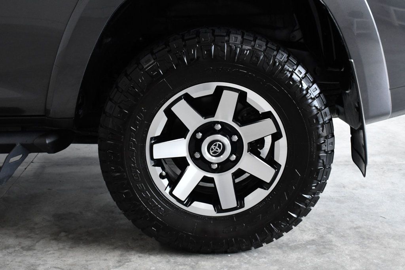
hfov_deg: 38.2
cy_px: 135
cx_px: 202
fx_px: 585
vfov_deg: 26.0
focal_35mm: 52
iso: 2500
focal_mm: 35
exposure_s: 1/400
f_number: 10
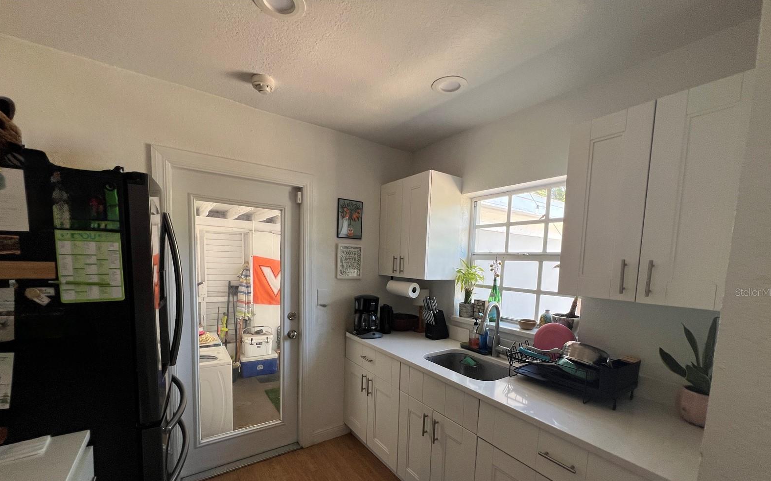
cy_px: 292
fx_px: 294
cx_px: 390
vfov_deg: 77.6
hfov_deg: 105.3
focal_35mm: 14
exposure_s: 1/99
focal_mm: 1.57
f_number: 1.8
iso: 100
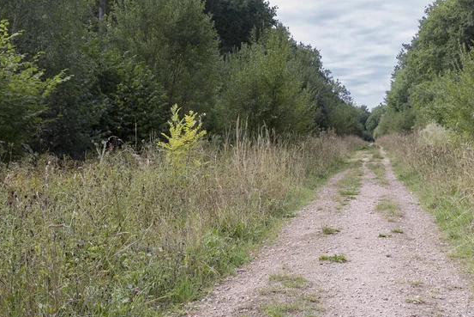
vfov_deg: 22.3
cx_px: 233
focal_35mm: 61
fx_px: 803
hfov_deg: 32.9
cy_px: 131
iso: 320
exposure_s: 1/250
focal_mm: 30
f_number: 8
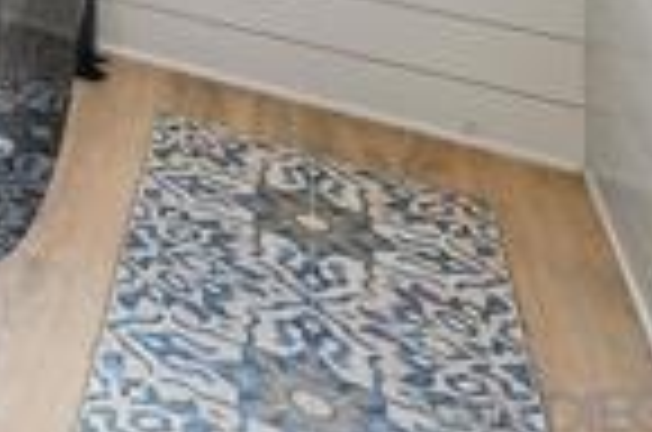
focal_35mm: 62
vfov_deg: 15.6
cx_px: -567
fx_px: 1120
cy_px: -506
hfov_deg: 20.6
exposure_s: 1
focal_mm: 14
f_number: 8
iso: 320
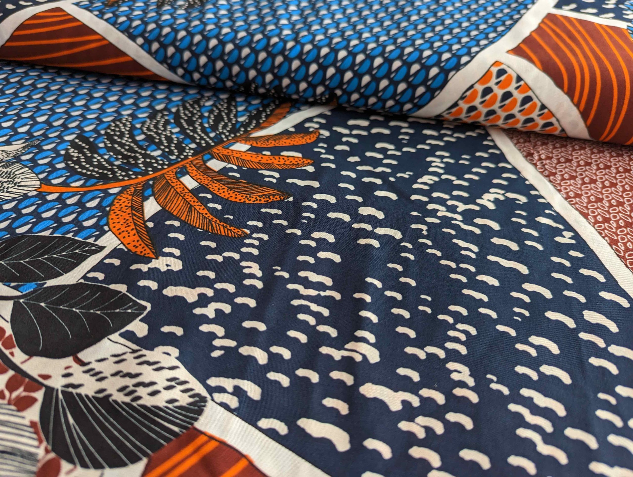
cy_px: 238
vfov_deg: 56.9
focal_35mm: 24
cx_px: 316
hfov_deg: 71.5
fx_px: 440
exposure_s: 1/49.7
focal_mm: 6.81
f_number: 1.85
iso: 119
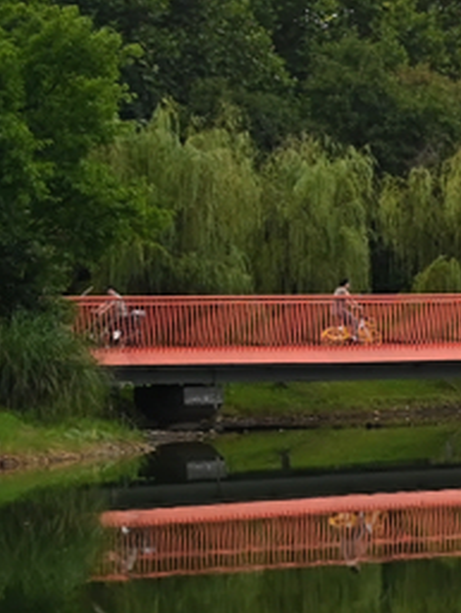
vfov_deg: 11.8
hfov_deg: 8.4
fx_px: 2945
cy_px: 551
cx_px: 1008
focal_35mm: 166
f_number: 8
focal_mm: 37
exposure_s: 1/250
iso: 200
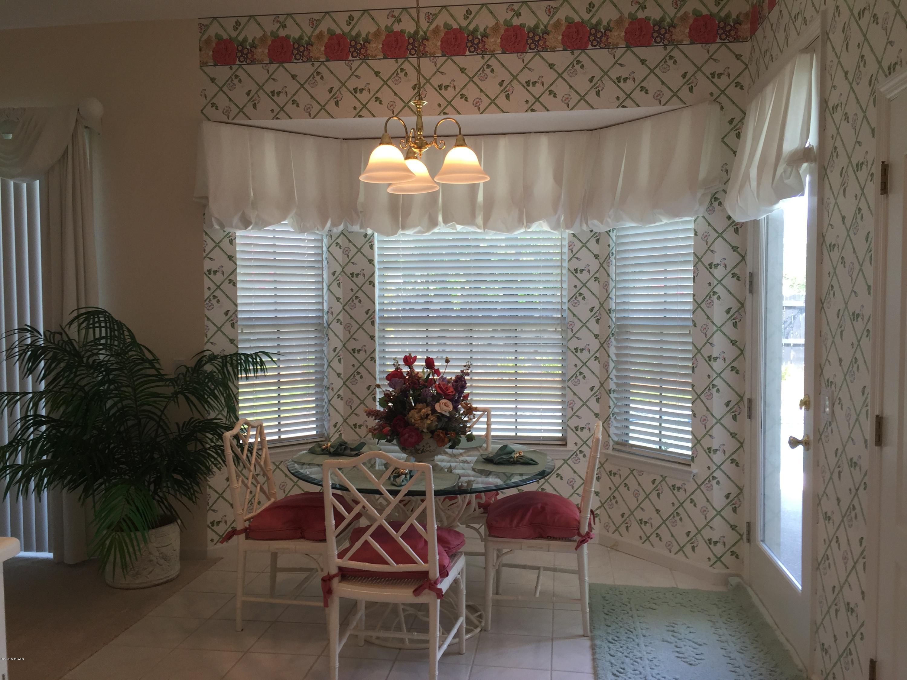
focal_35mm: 29
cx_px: 454
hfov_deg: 61.7
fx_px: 760
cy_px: 340
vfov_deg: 48.2
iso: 40
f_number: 2.2
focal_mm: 4.15
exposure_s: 1/60
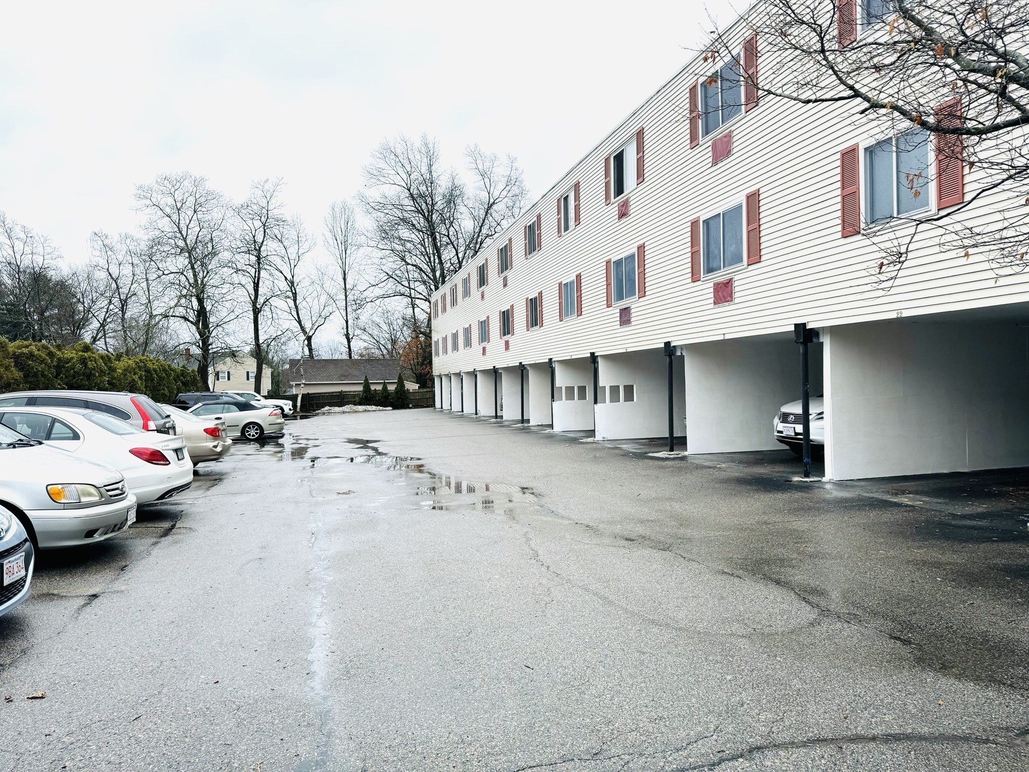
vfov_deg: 56.8
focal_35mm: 24
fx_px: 713
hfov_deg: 71.6
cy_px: 386
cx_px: 514
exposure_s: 1/2041
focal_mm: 6.86
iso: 80
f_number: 1.78
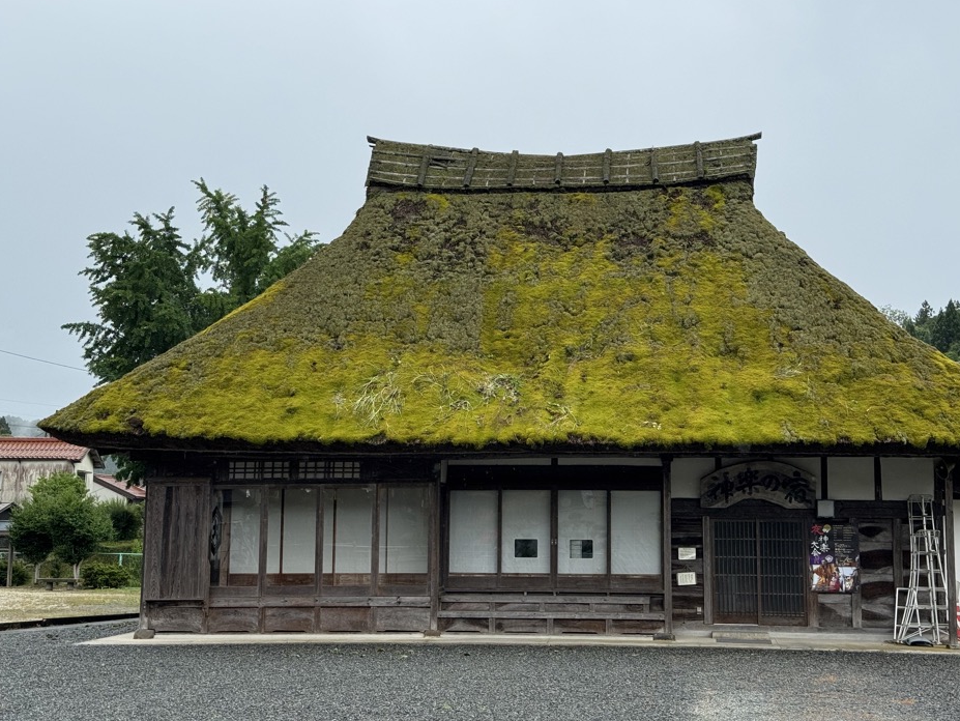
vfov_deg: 27.5
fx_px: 1470
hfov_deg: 36.1
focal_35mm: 53
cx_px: 526
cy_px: 357
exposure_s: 1/1458
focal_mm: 6.76
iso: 64
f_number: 1.78
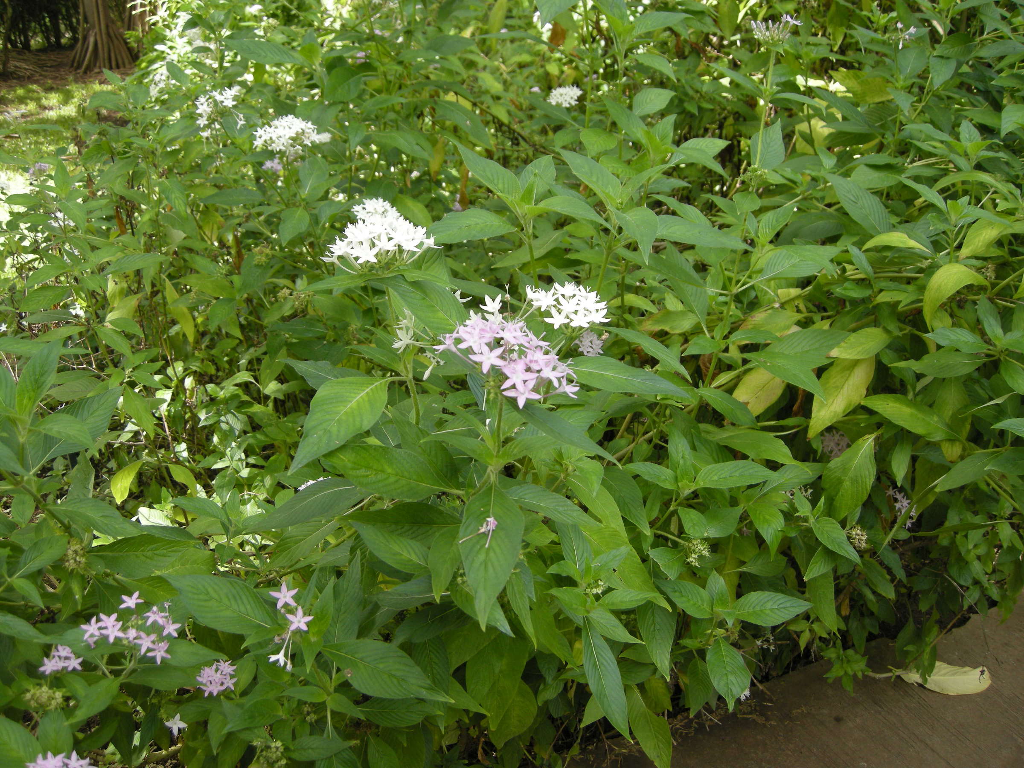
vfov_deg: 40.7
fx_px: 1035
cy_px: 384
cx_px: 512
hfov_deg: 52.6
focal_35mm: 35
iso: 64
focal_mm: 7.5
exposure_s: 1/55
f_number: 3
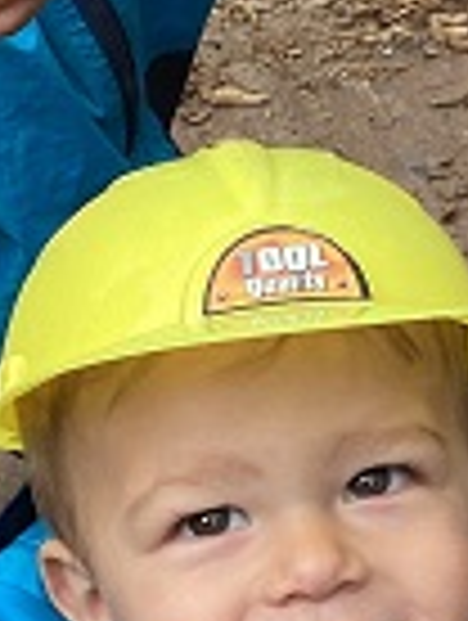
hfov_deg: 13.3
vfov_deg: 16.6
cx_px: 178
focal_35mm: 112
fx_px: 2013
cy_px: 801
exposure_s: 1/100
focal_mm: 3.3
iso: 25
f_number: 2.4
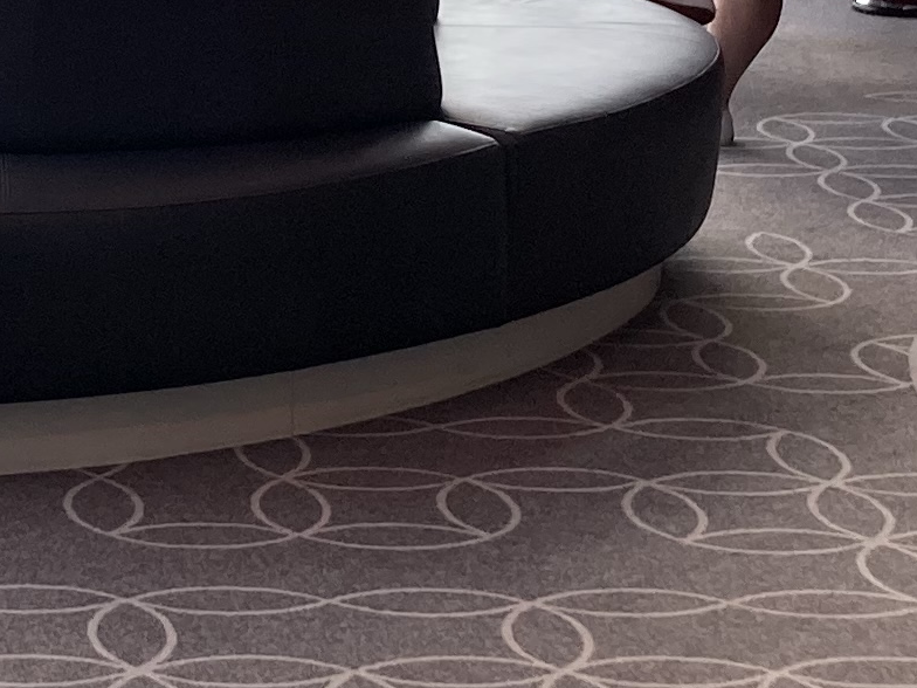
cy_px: -300
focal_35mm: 144
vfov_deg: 10.0
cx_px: -23
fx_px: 3815
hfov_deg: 13.5
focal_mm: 3.99
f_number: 1.8
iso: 20
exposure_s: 1/114
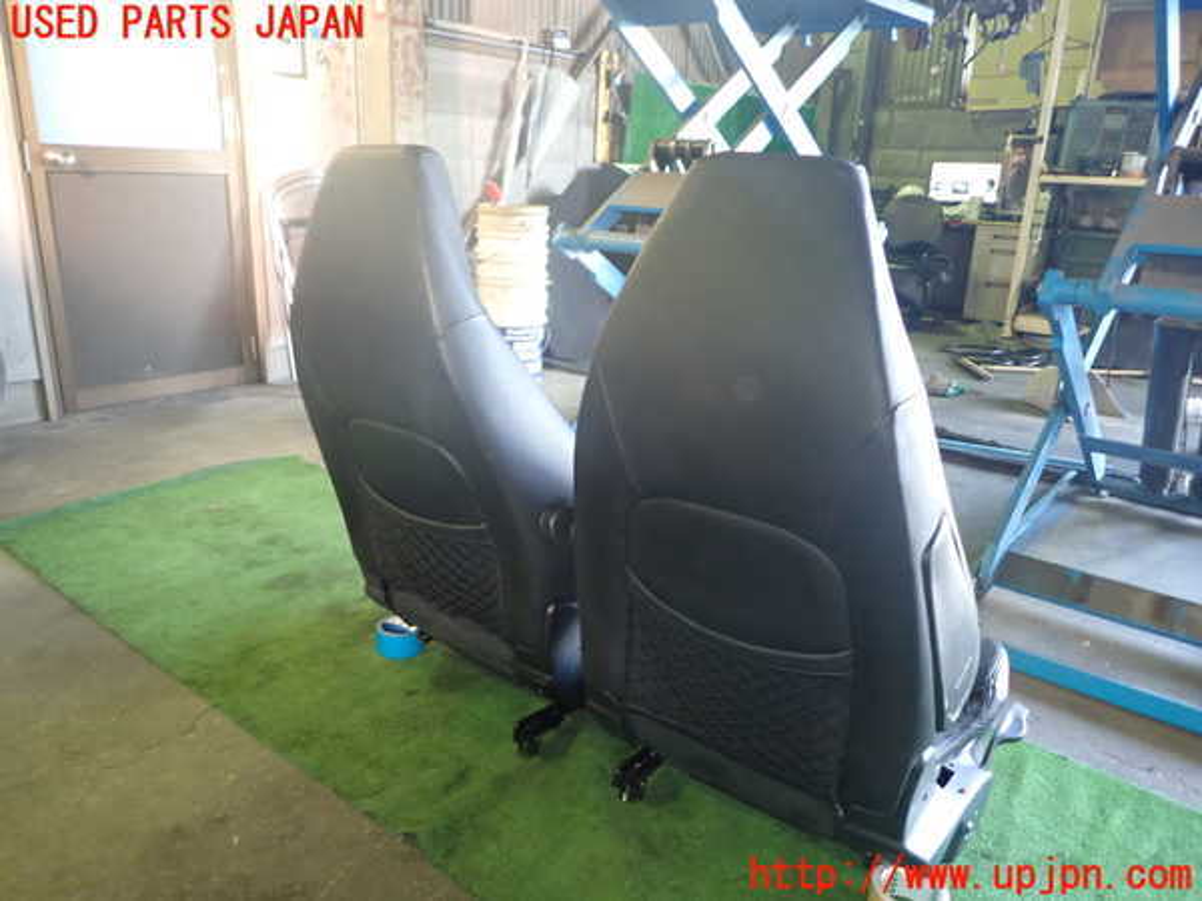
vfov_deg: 54.9
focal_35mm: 25
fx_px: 868
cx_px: 601
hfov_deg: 69.4
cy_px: 450
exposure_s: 1/30
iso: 400
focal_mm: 4.5
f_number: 2
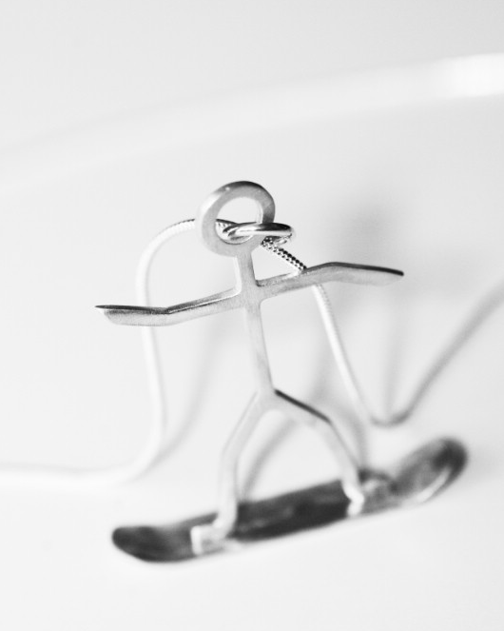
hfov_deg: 8.7
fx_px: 3331
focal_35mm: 179
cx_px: 252
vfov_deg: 10.8
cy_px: 336
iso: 400
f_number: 4.5
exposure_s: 1/60
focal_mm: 105
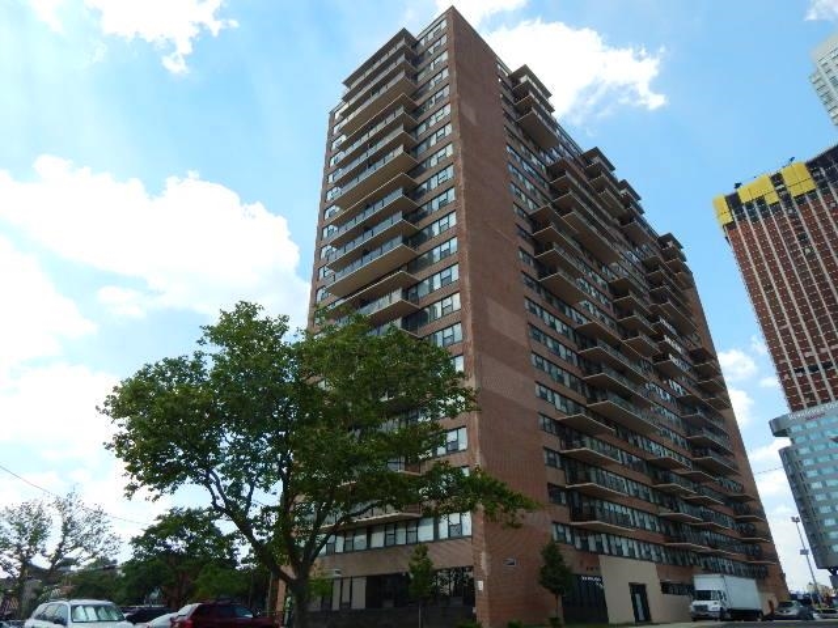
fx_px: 533
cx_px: 419
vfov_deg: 61.1
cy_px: 314
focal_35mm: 22
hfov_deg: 76.4
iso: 125
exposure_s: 1/1250
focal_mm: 4
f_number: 3
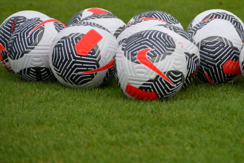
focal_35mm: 256
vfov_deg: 5.4
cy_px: 54
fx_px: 1735
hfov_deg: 8.0
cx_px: 164
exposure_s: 1/800
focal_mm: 120
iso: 100
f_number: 4.8
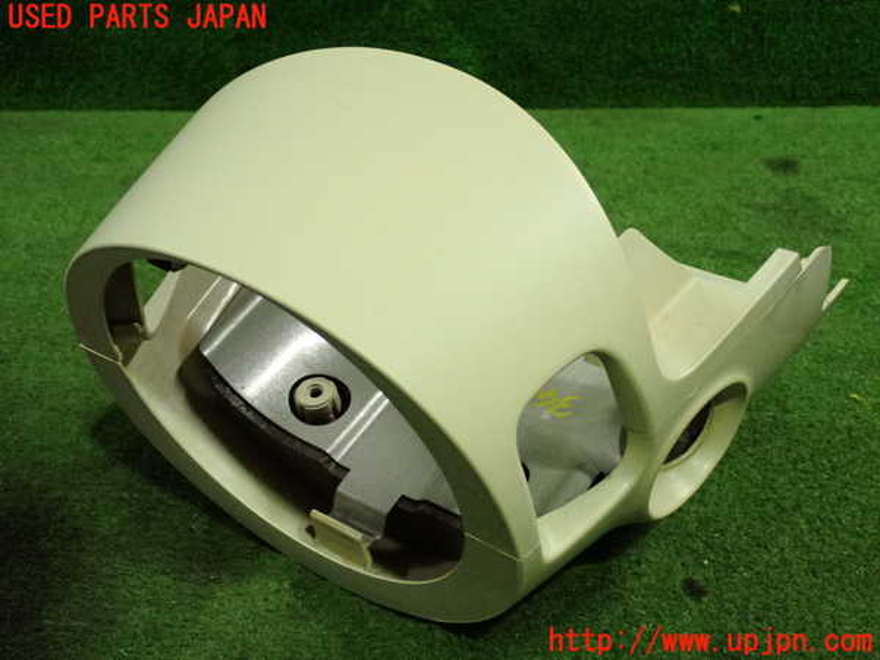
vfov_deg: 29.1
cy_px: 330
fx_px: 1271
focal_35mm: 50
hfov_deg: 38.2
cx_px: 440
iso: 1250
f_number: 3.2
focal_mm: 9.01
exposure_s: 1/125
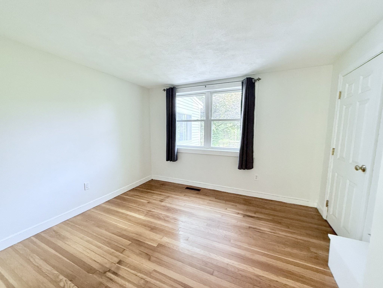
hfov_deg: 102.1
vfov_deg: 85.7
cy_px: 144
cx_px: 192
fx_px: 155
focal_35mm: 14
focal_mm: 2.22
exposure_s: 1/82
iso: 320
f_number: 2.2
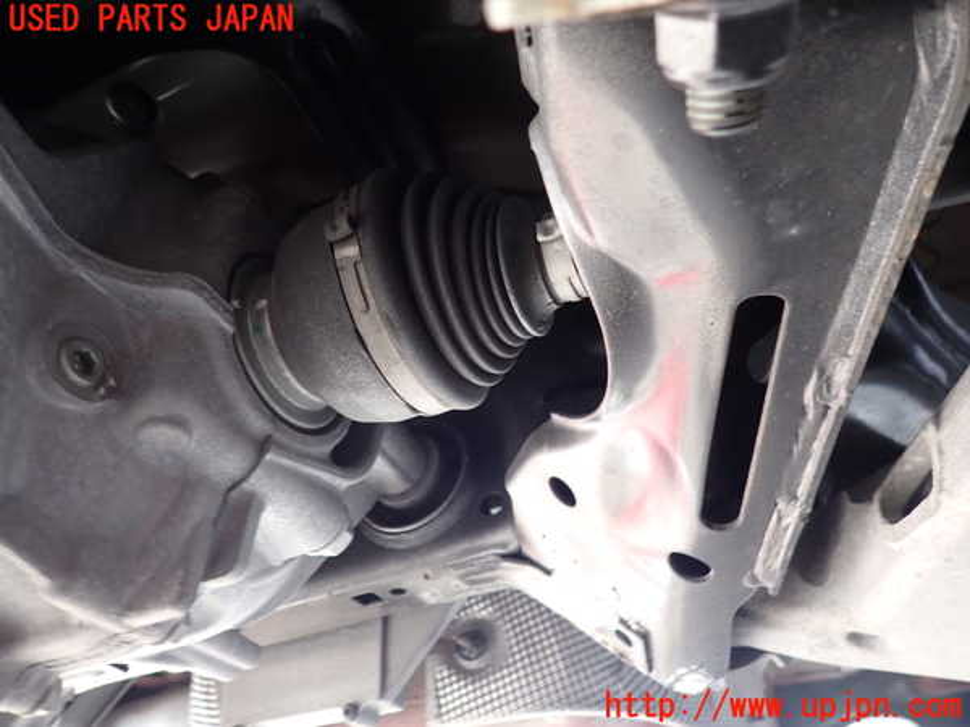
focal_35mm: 25
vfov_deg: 54.9
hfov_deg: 69.4
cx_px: 485
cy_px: 364
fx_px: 701
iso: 200
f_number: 2
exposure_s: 1/30
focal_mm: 4.5
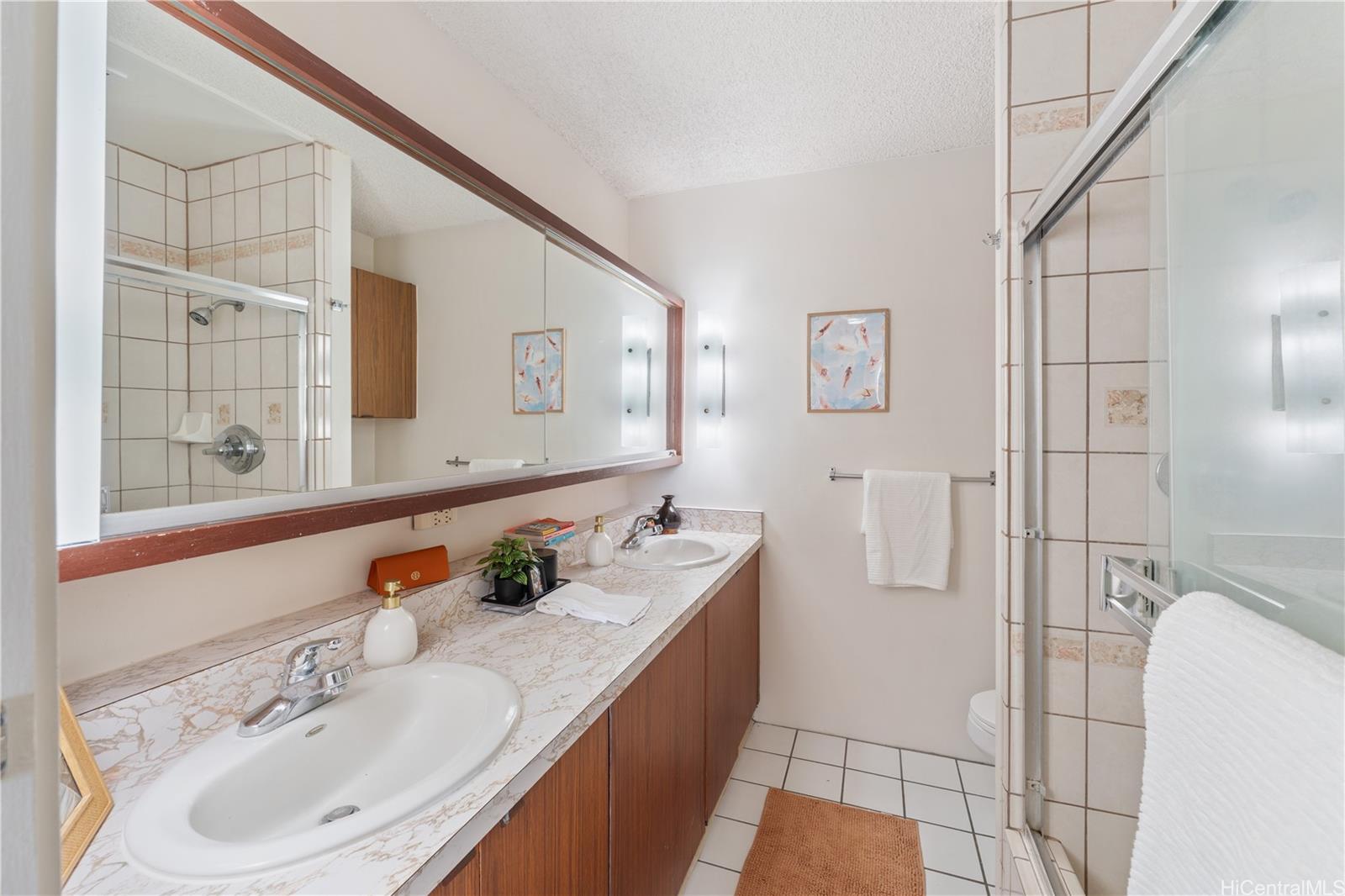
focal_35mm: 14
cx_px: 672
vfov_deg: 81.2
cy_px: 448
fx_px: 523
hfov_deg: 104.3
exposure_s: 1/20
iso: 250
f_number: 9
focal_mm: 14
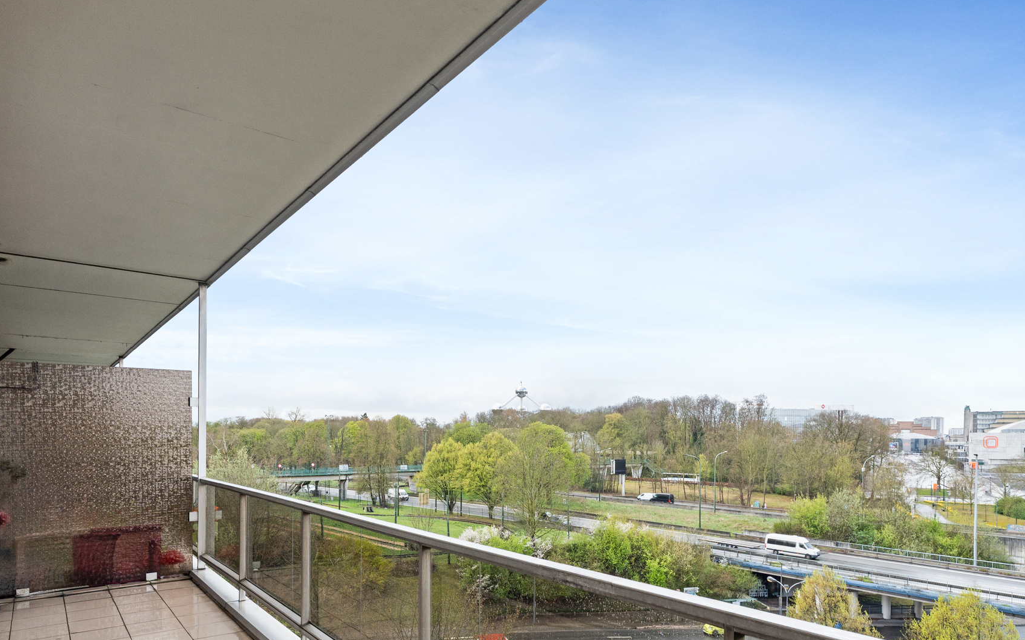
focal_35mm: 23
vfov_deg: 51.7
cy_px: 440
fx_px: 642
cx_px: 517
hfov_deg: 77.2
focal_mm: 16
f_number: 11
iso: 250
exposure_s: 1/100
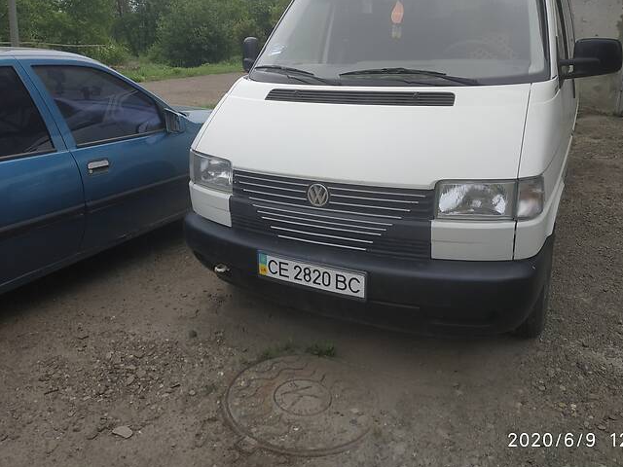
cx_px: 295
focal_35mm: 30
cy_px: 180
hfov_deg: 59.9
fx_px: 540
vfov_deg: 46.5
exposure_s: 1/1524
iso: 100
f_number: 1.9
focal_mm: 3.9
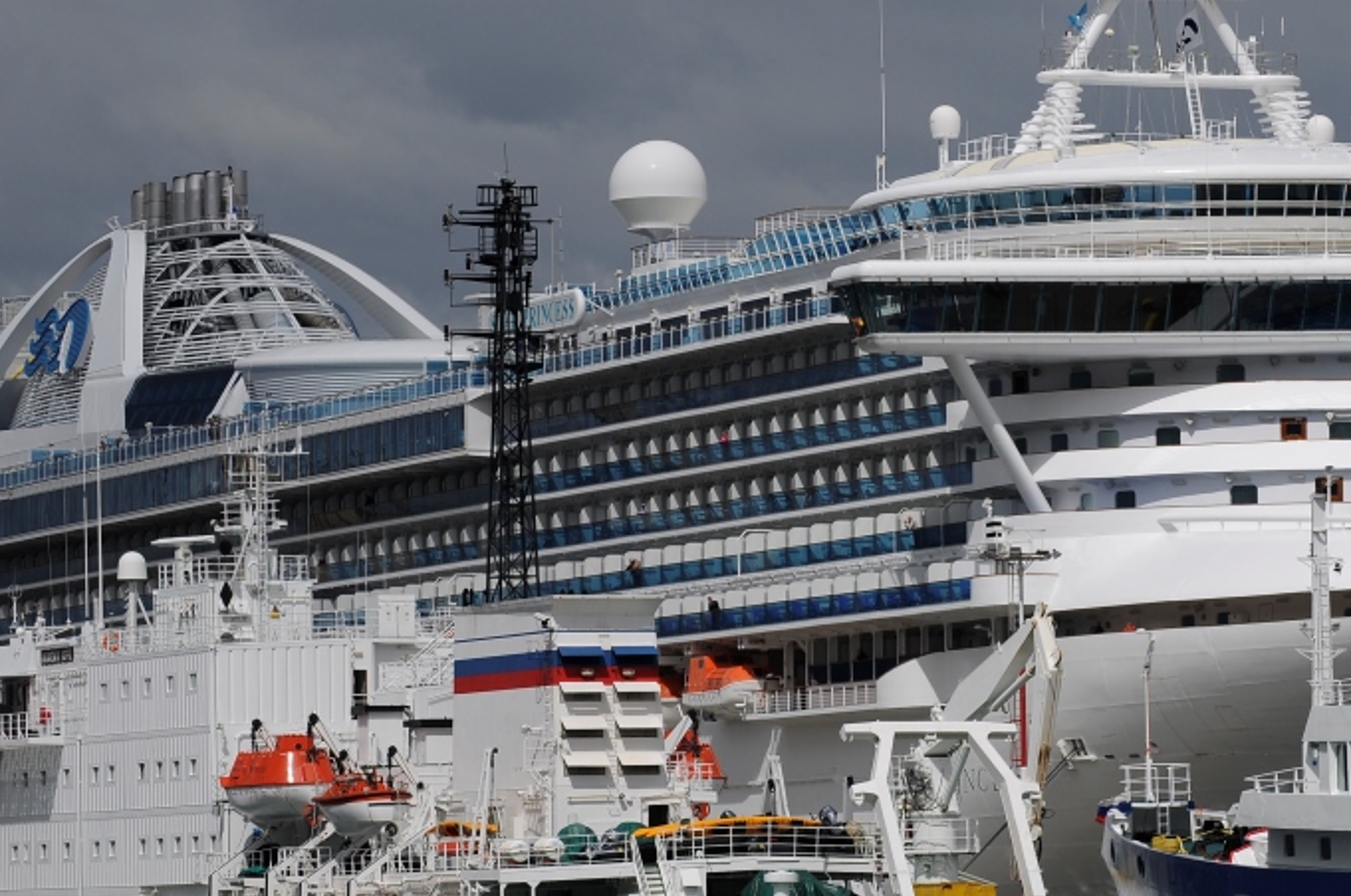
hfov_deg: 9.0
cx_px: 873
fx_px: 8619
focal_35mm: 230
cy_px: 504
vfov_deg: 6.0
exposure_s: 1/3200
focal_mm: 102
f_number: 3.5
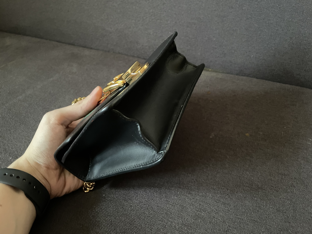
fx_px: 234
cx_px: 156
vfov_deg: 53.1
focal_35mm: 26
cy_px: 117
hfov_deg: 67.3
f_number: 1.6
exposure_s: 1/30
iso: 1000
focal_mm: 4.2
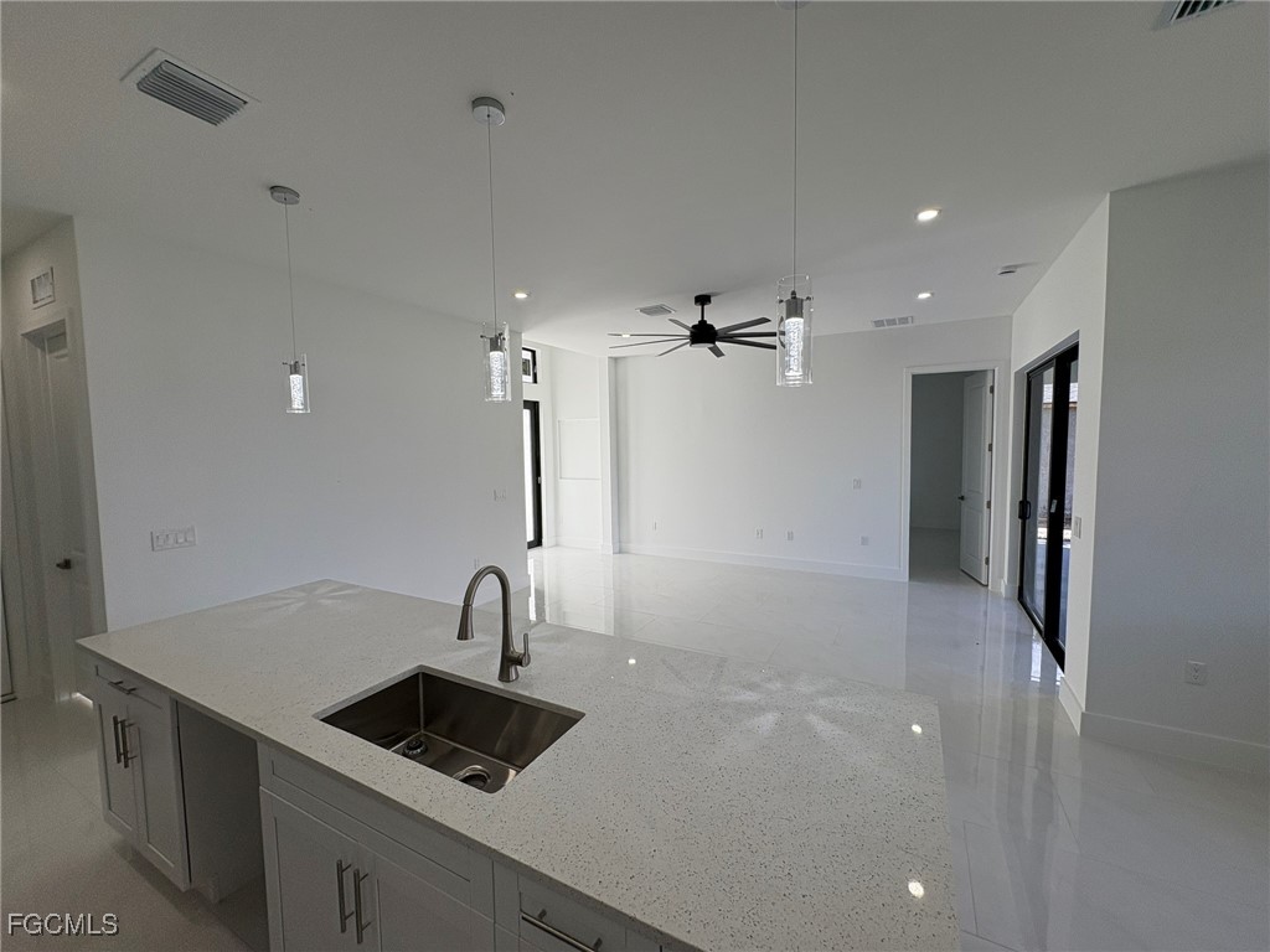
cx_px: 635
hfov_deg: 102.1
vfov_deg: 85.7
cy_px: 476
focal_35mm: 14
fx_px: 514
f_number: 2.2
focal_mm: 2.22
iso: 40
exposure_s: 1/205
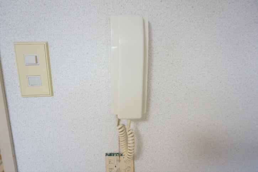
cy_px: 86
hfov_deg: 73.8
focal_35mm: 24
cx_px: 129
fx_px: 172
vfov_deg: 53.0
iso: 1600
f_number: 4
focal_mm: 16
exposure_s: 1/60
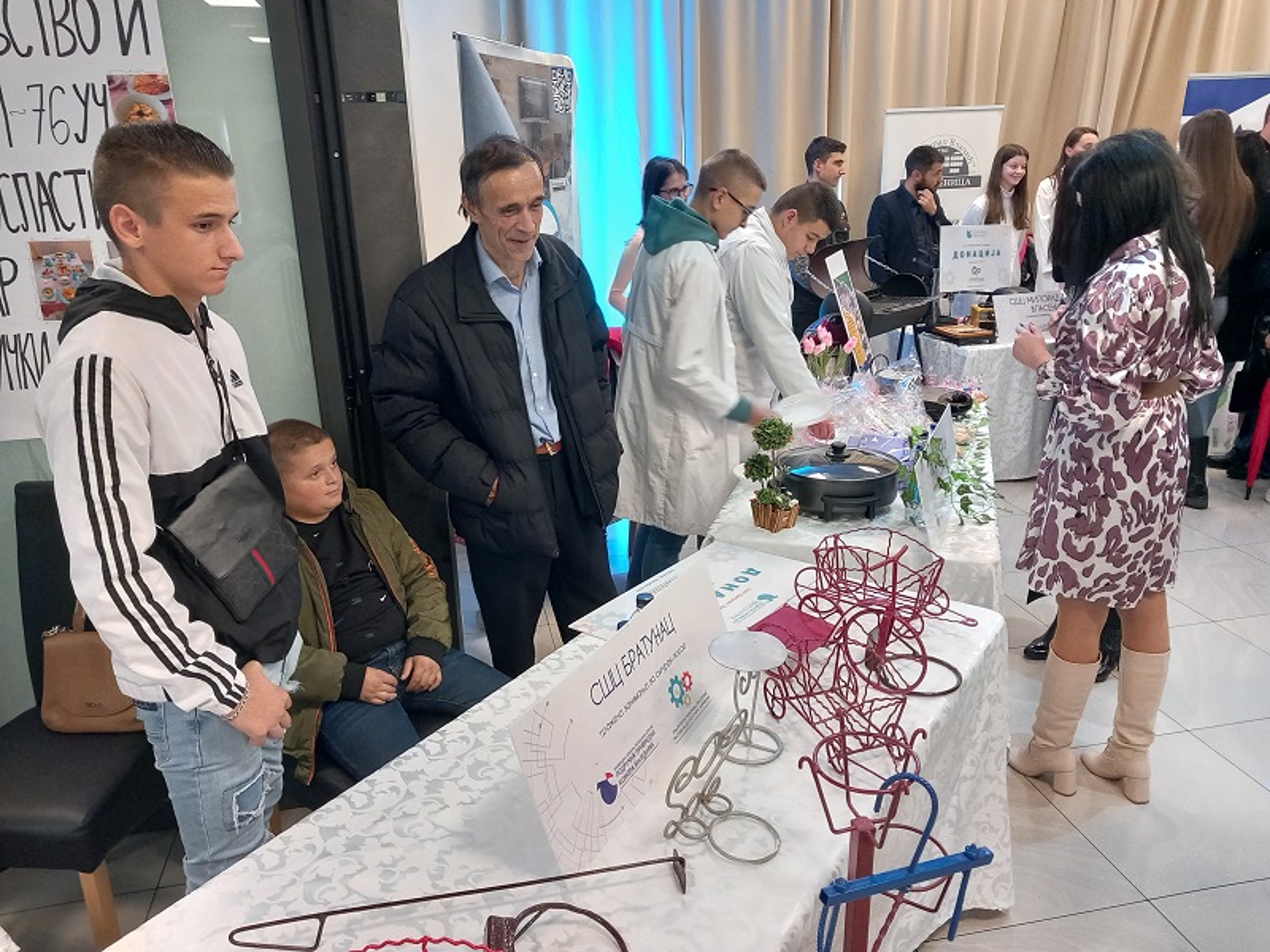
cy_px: 476
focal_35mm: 27
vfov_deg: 51.4
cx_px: 635
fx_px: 991
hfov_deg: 65.3
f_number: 1.8
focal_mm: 4
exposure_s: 1/33
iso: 250
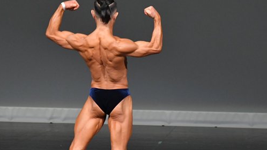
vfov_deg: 2.2
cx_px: 110
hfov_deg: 3.8
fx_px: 3978
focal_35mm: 562
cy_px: 99
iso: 4000
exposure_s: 1/400
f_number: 5.6
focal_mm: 230
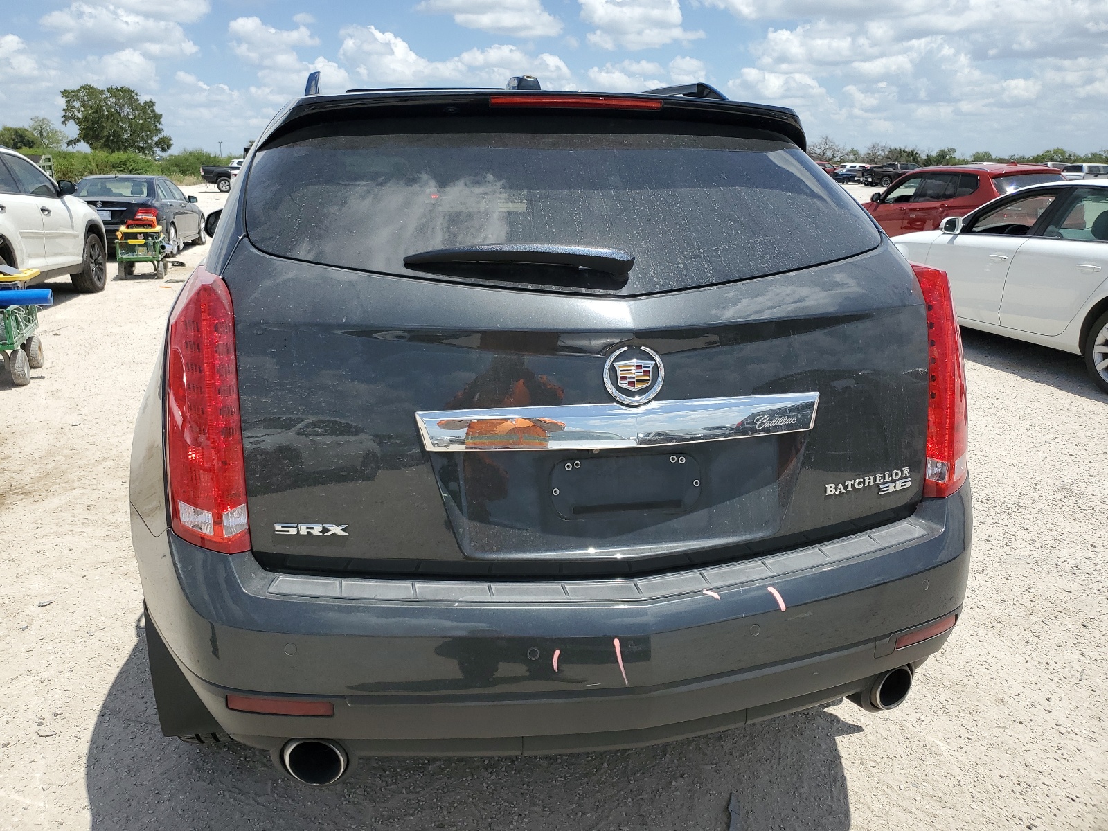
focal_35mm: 26
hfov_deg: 67.3
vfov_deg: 53.1
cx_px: 554
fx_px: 832
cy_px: 416
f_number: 1.5
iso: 50
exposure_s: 1/5000
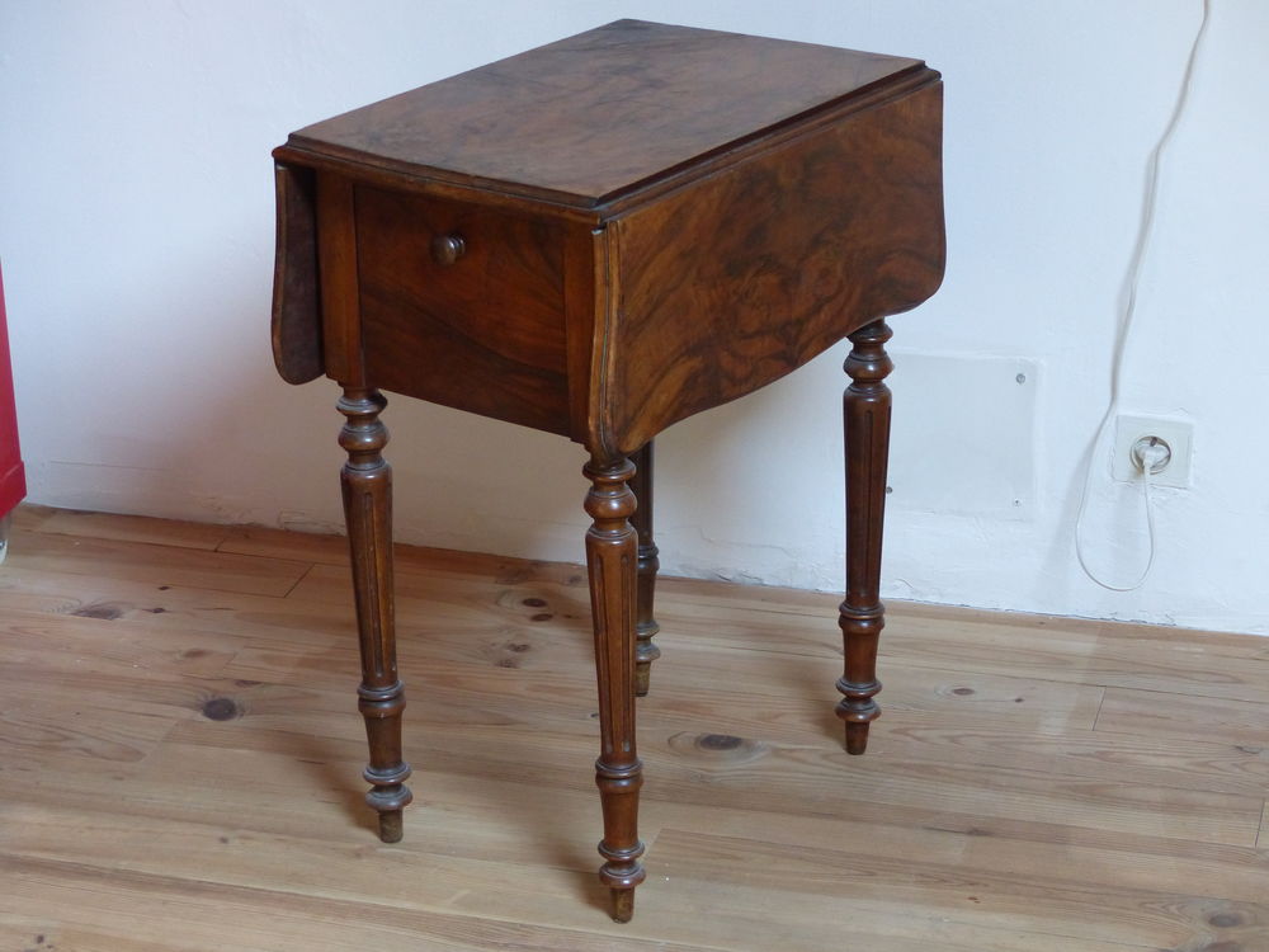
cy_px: 476
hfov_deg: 22.8
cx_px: 634
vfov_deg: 17.2
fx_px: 3153
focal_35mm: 86
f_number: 2.8
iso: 400
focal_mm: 15.5
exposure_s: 1/15
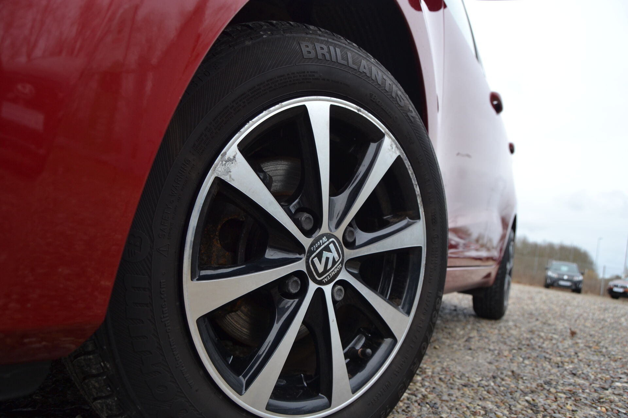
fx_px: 471
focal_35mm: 27
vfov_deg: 47.9
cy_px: 209
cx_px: 314
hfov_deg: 67.4
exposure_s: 1/125
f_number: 5.6
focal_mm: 18
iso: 125
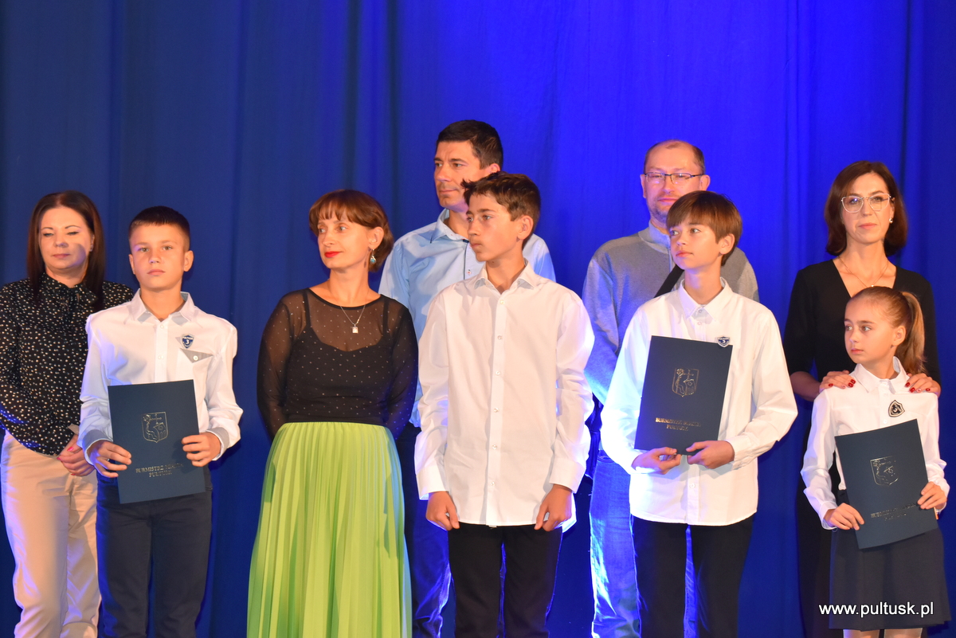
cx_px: 478
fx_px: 2192
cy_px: 319
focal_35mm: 82
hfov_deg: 24.6
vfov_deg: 16.6
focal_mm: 55
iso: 1000
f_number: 5.6
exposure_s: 1/60
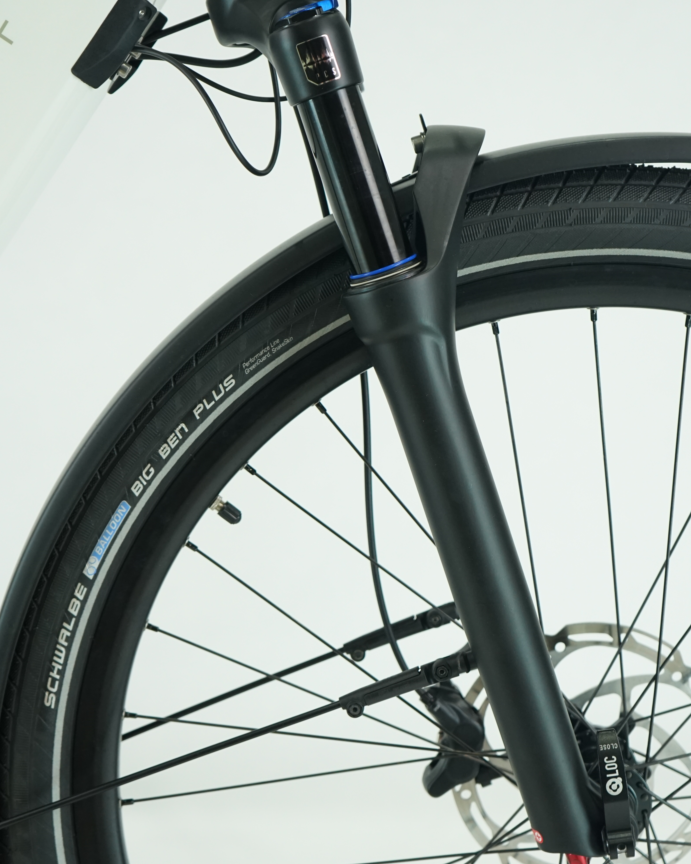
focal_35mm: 60
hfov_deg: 25.4
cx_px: 405
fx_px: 1534
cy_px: 437
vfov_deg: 31.5
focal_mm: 42
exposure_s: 1/200
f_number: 4.5
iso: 1000
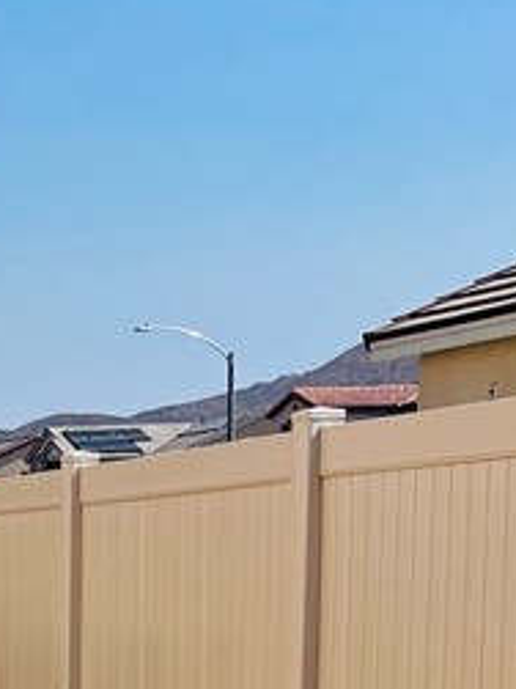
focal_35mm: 106
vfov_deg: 17.3
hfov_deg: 12.5
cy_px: 931
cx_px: -478
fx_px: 2109
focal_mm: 5.7
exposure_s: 1/8000
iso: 50
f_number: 1.5
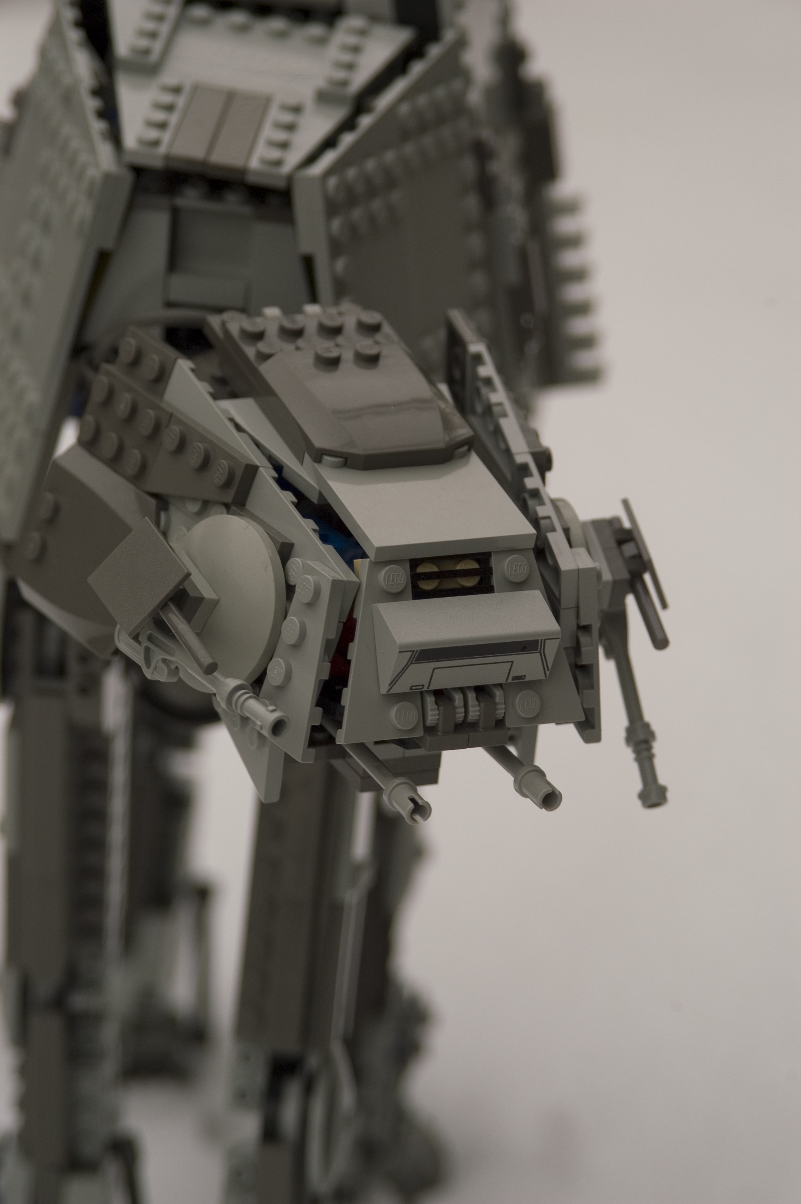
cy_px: 602
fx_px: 5266
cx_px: 400
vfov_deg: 13.1
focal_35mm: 158
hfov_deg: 8.7
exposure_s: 1/500
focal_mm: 105
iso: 200
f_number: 4.8
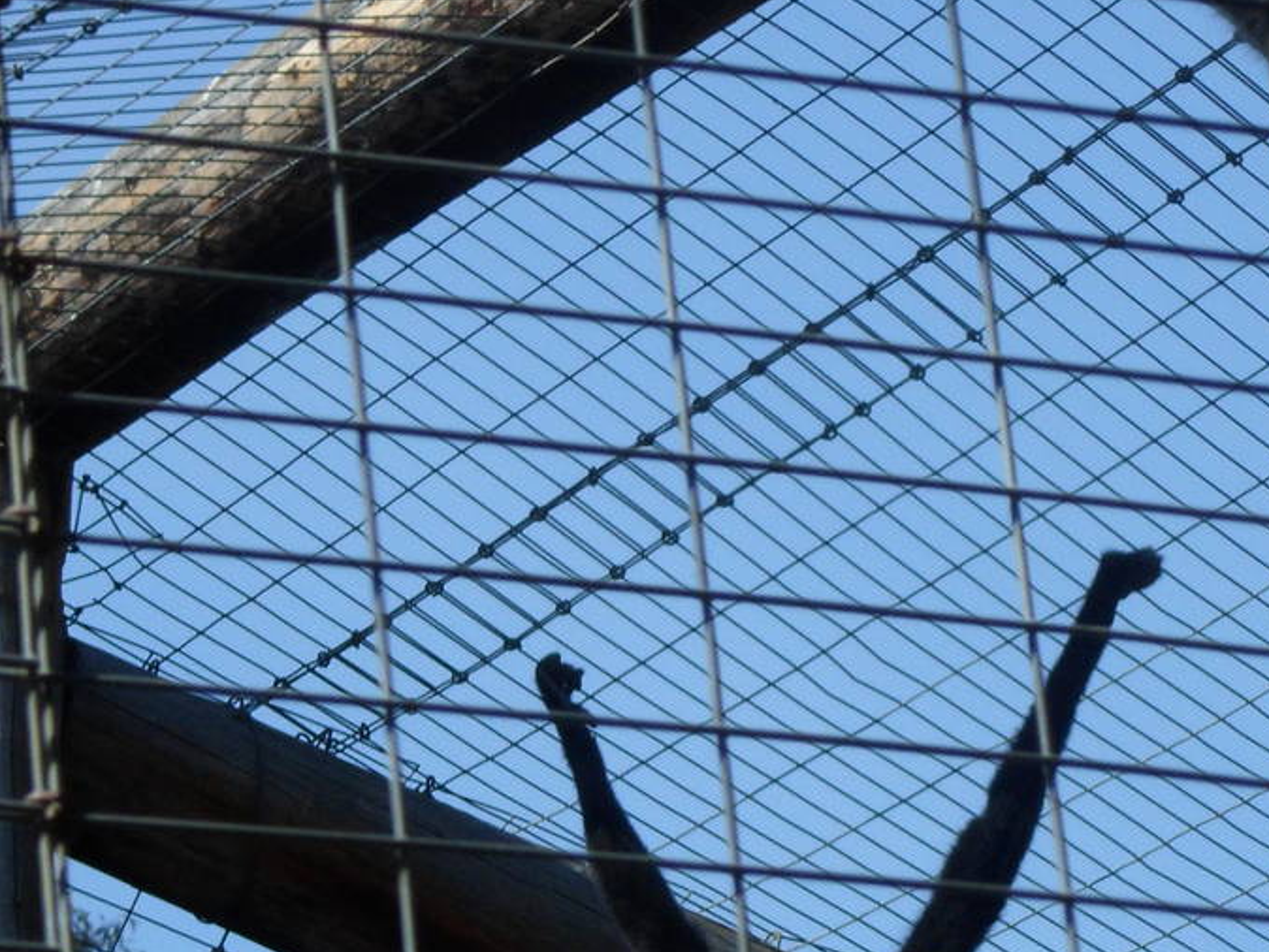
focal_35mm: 477
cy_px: 642
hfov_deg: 4.2
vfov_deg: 3.1
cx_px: 902
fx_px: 17493
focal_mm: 36.2
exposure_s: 1/350
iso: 80
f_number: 5.6
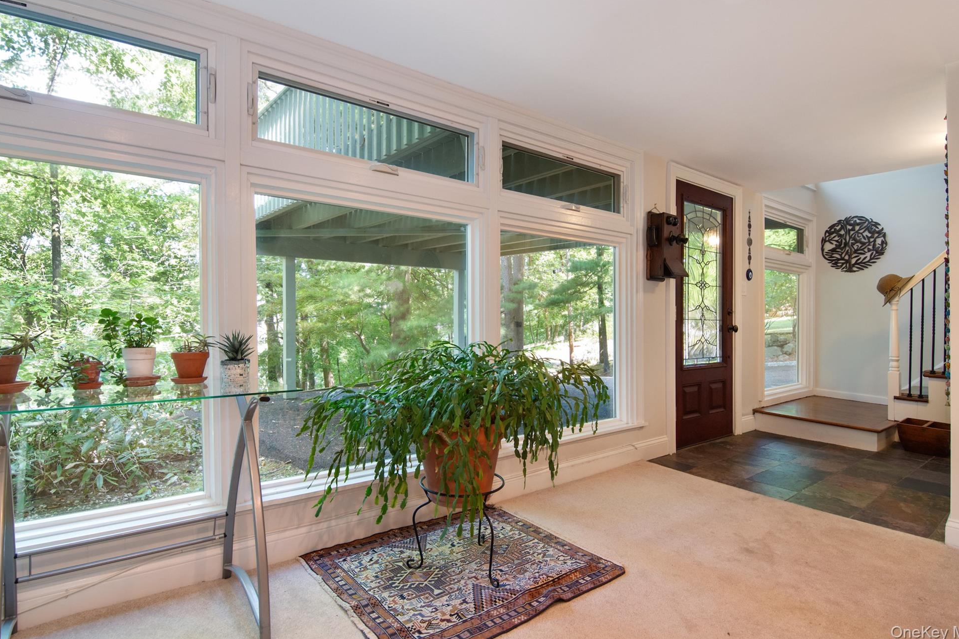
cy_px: 305
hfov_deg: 91.5
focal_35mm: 18
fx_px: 467
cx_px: 482
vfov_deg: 68.7
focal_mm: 11
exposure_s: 1/20
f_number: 8
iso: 640
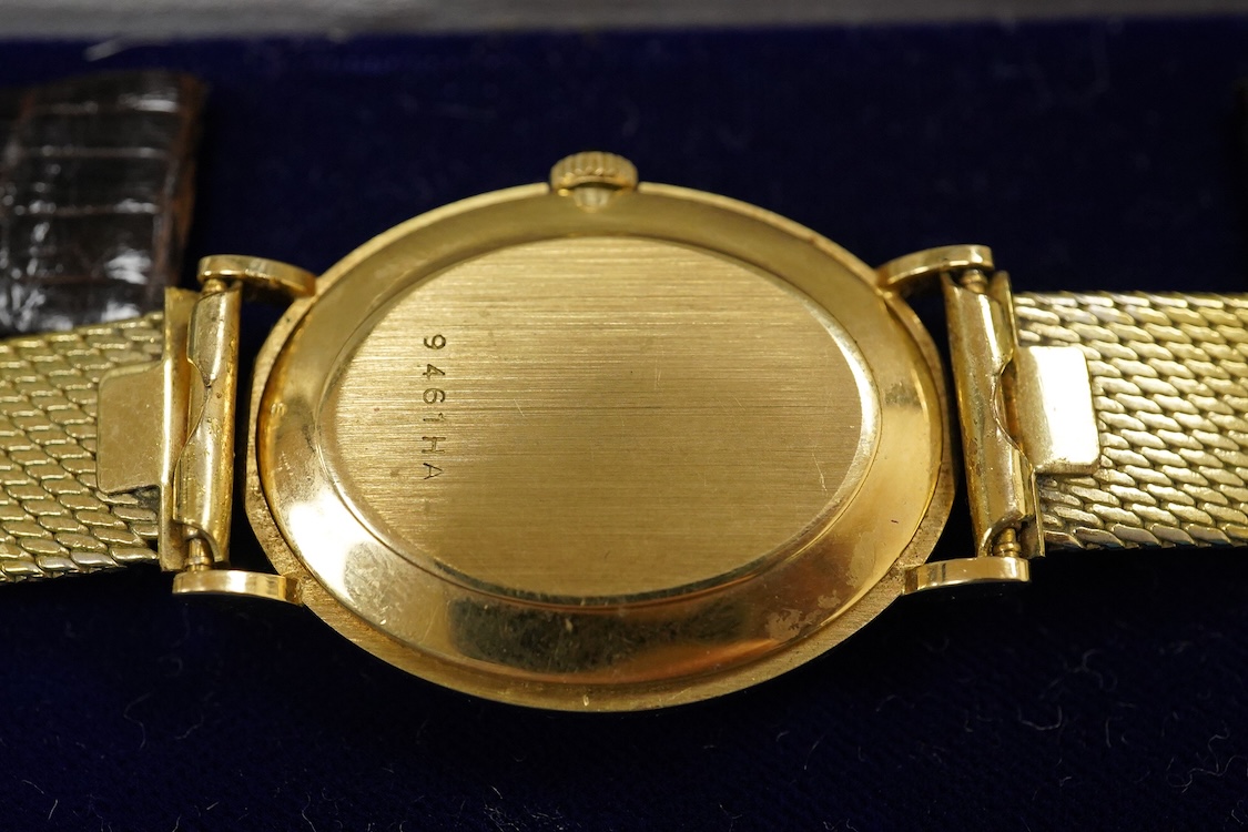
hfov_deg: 43.6
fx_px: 1560
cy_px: 416
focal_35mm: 45
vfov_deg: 29.9
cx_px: 624
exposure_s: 1/160
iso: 2500
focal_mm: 30
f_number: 11
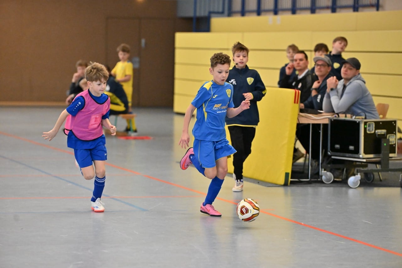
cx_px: 201
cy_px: 134
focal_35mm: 175
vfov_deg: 7.8
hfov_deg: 11.7
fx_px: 1954
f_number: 3.5
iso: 8000
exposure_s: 1/1000
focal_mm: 175
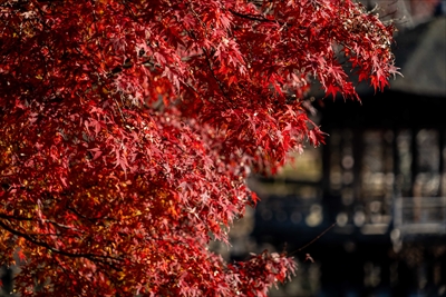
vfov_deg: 6.3
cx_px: 223
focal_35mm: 219
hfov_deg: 9.4
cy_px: 148
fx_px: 2714
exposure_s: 1/250
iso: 125
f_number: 6.7
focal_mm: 219
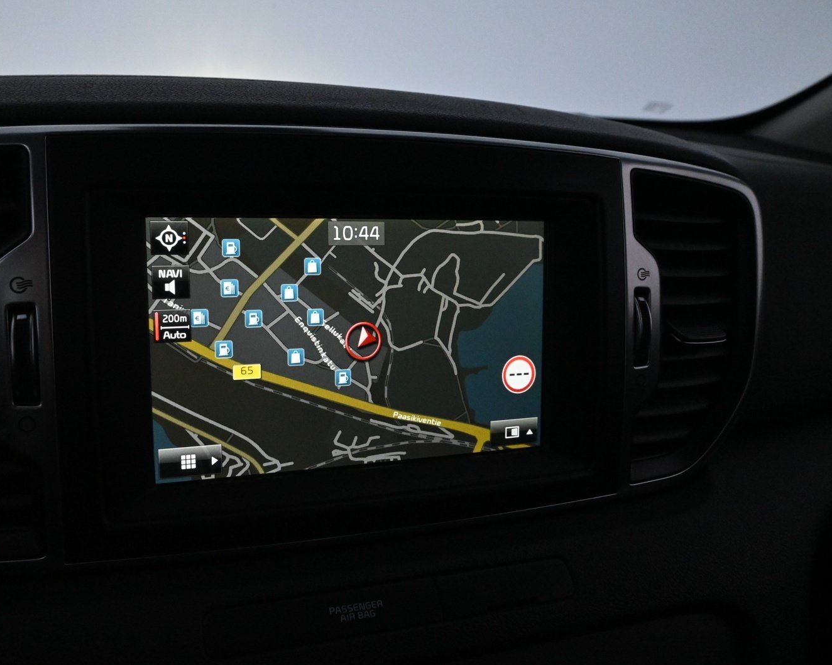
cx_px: 351
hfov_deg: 56.9
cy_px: 329
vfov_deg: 47.1
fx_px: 763
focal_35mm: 31
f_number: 6.3
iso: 5000
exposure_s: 1/200
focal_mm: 18
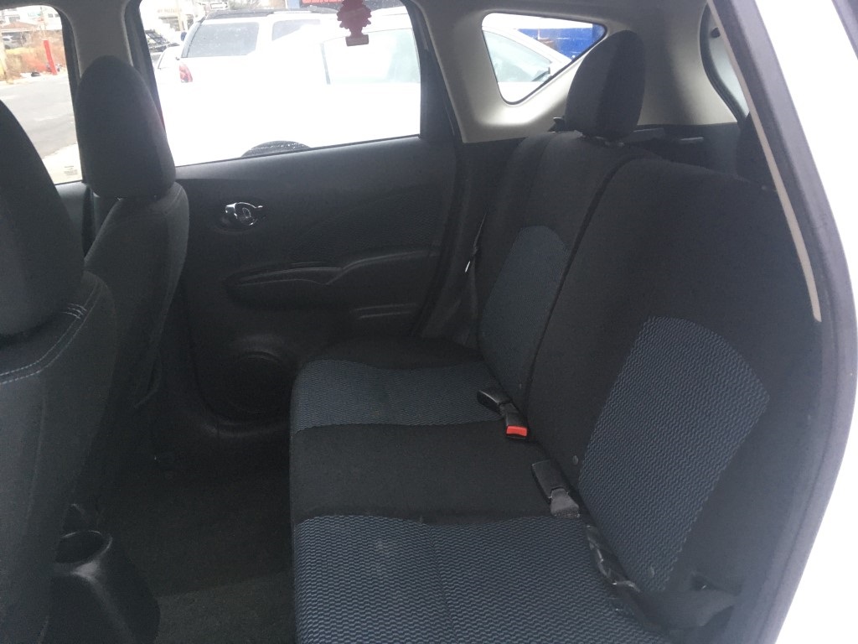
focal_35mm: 29
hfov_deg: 61.7
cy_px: 322
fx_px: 719
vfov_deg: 48.2
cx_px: 429
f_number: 2.2
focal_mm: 4.15
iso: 100
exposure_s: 1/30
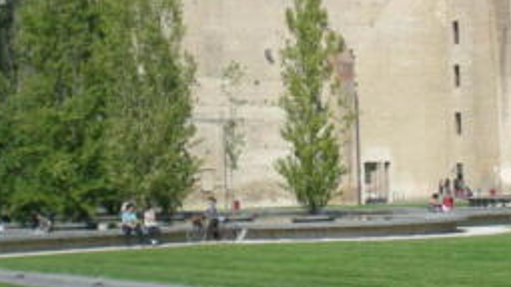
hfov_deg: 22.5
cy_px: 115
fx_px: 1273
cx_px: 381
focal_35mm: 94
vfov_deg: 12.8
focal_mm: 7.4
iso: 50
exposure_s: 1/386
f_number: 4.9
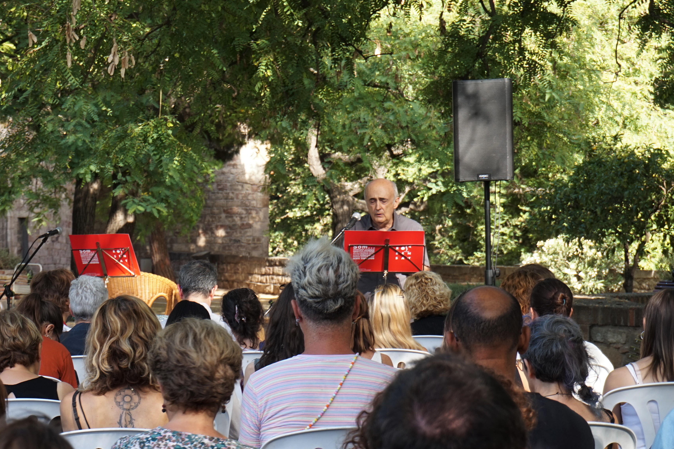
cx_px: 160
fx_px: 2058
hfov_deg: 18.5
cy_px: 353
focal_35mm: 110
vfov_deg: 12.4
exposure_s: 1/80
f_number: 5.6
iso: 125
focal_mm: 46
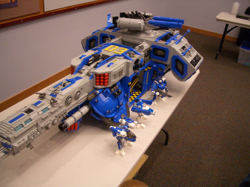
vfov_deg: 40.7
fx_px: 253
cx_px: 125
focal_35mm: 35
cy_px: 94
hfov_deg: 52.6
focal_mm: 5.8
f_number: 2.6
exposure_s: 1/50
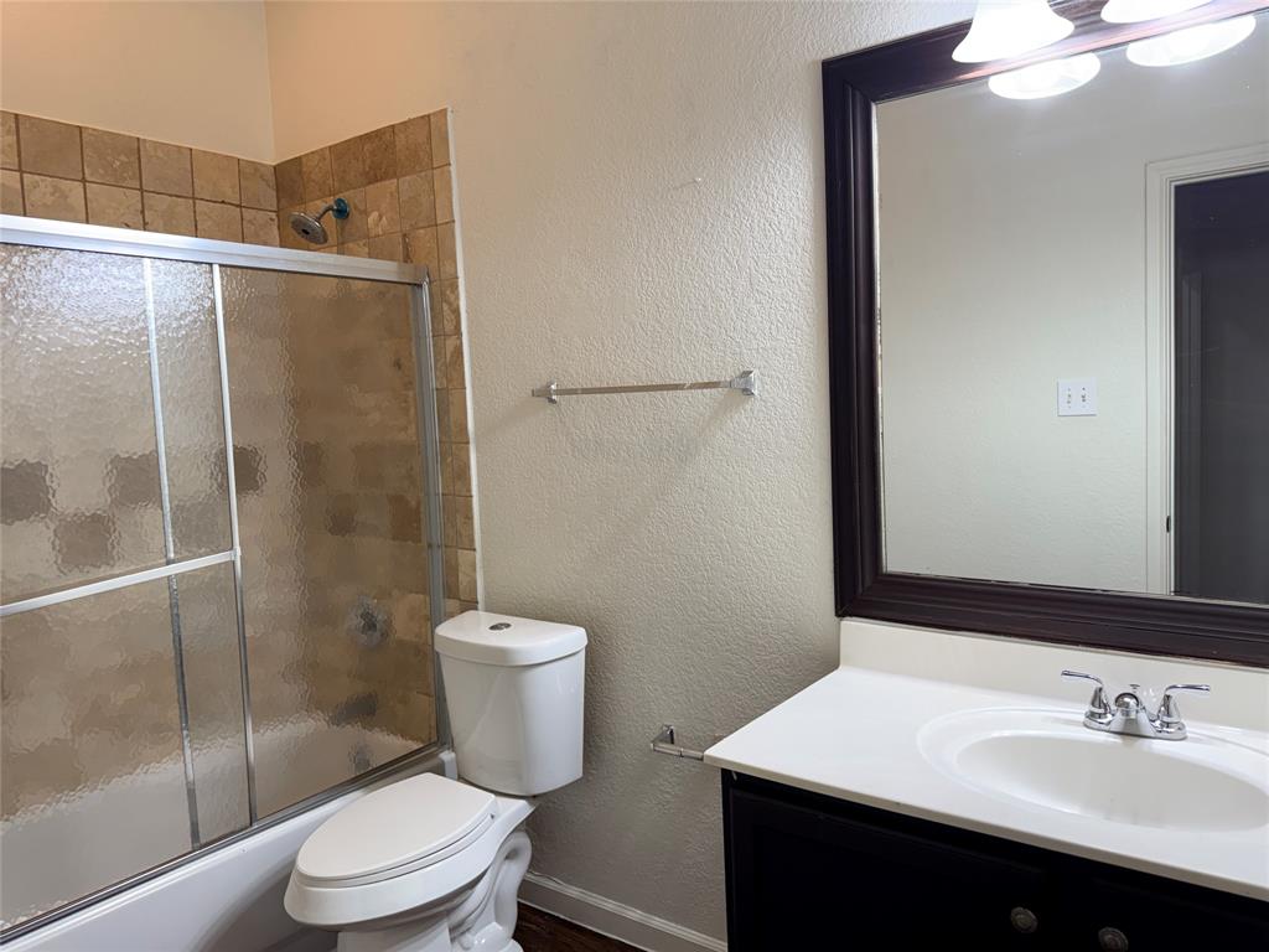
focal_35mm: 24
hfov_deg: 71.6
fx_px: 880
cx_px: 634
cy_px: 476
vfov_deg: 56.8
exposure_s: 1/120
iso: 80
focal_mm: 6.76
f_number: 1.78
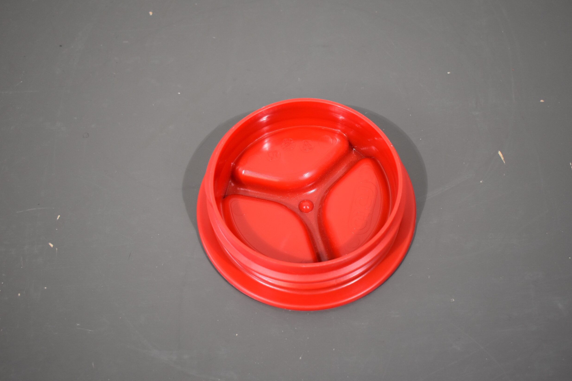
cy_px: 191
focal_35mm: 50
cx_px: 297
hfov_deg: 39.6
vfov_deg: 27.0
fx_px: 794
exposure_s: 1/160
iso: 800
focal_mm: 32
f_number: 4.5
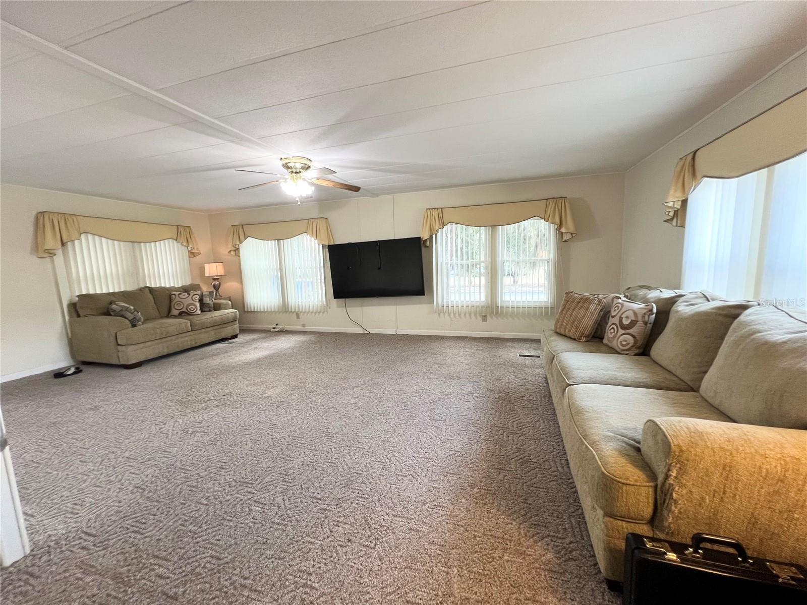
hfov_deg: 106.2
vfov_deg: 89.9
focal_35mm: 13
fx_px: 303
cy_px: 302
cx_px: 404
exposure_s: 1/120
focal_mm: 1.57
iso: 250
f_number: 1.8
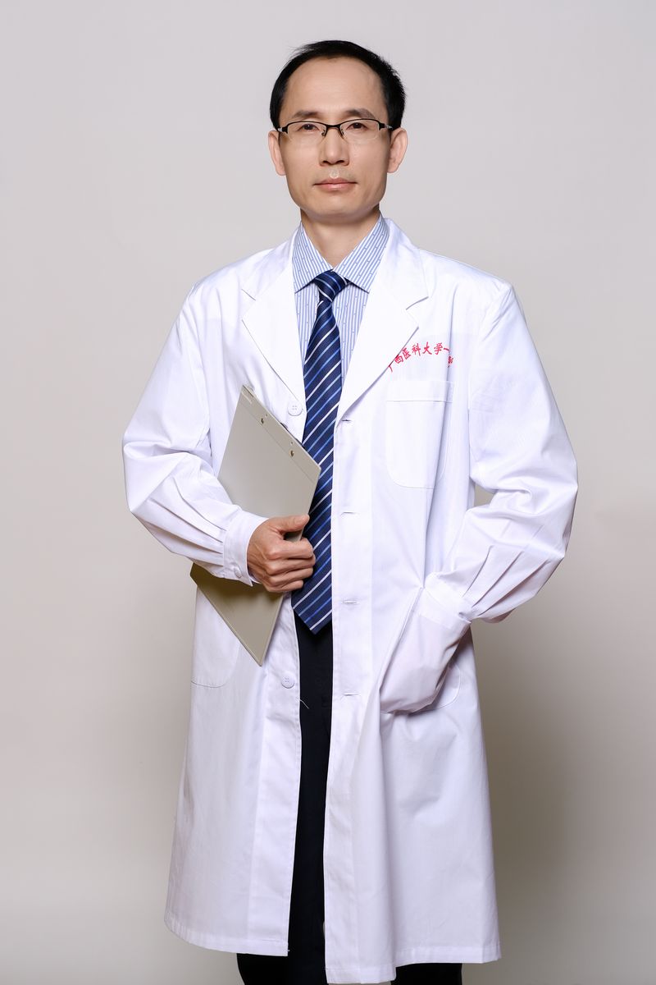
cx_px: 328
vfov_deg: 24.2
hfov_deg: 16.3
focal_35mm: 84
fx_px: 2296
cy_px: 492
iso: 250
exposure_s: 1/160
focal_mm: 56
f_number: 4
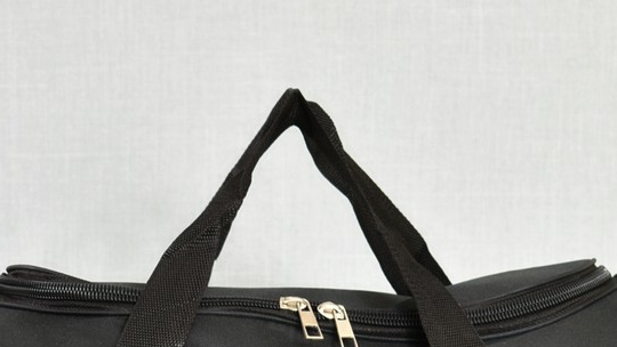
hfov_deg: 12.0
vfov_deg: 6.7
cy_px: 451
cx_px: 281
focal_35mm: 179
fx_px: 2929
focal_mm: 48
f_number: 5.3
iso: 100
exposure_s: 1/2.5
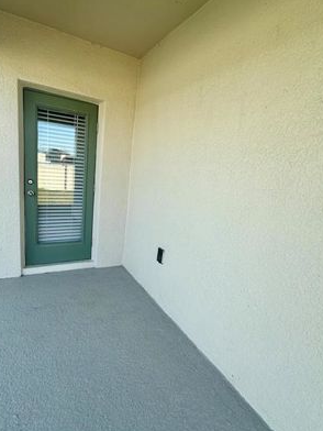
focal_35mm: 19
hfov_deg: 68.6
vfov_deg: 84.7
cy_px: 218
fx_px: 236
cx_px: 152
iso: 40
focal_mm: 2.22
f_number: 2.2
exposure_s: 1/358
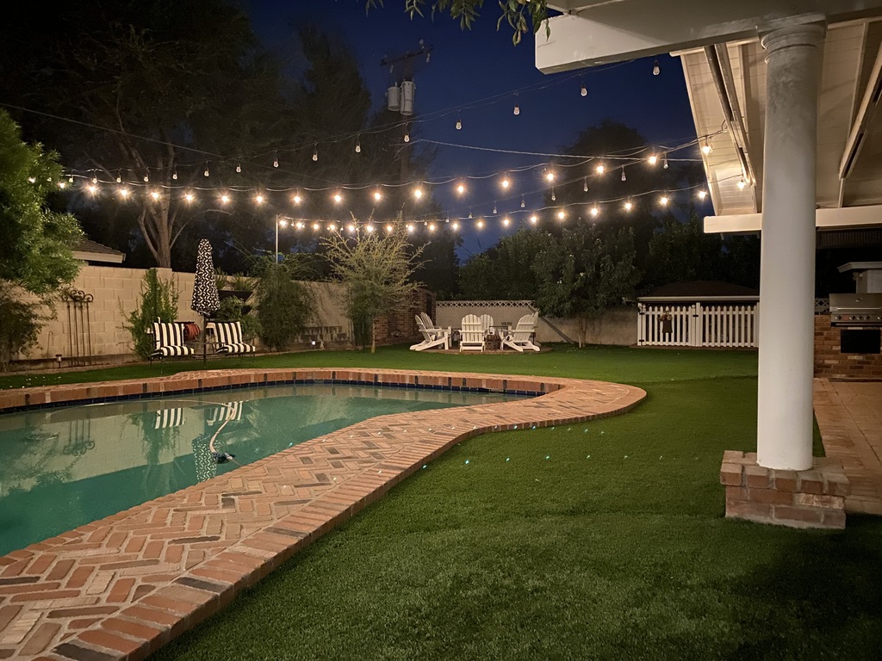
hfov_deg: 67.3
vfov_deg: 53.1
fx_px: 662
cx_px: 441
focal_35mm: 26
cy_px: 330
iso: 800
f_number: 1.8
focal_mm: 4.25
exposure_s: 1/8
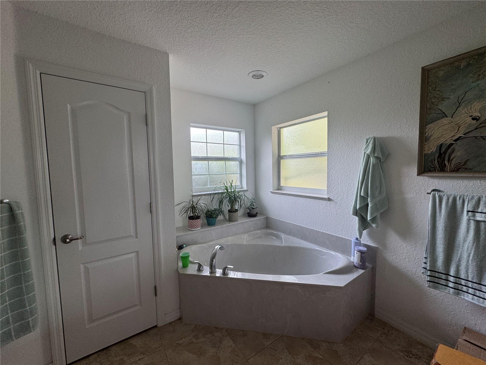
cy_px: 182
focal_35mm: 14
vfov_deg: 85.7
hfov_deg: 102.1
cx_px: 243
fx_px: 197
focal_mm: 2.22
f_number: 2.2
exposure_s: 1/99
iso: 80
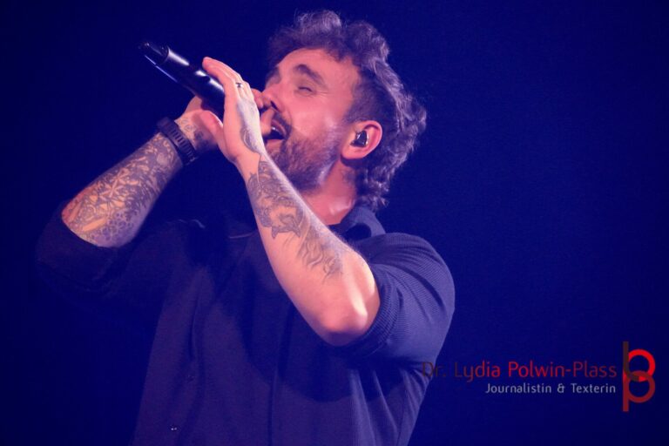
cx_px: 334
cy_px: 223
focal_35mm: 220
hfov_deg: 9.3
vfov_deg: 6.2
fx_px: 4097
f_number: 5.6
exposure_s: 1/100
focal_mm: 147
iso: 6400
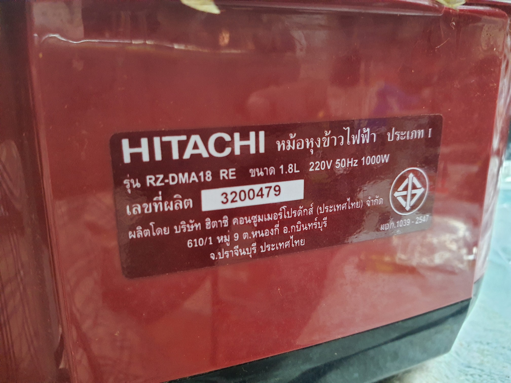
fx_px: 384
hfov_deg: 67.3
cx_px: 256
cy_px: 192
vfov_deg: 53.1
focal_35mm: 26
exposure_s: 1/25
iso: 640
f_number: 1.7
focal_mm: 4.32
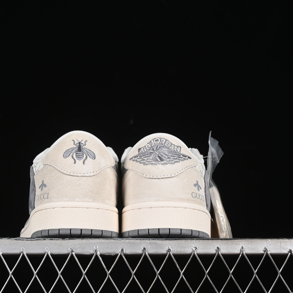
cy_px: 146
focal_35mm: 96
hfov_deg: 18.1
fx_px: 919
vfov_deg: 18.1
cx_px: 128
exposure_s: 1/80
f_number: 8
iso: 160
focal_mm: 50
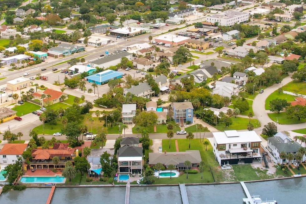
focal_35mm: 56
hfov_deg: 35.6
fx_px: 476
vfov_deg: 24.0
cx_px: 146
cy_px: 57
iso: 140
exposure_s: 1/2000
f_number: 2.8
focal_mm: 8.38
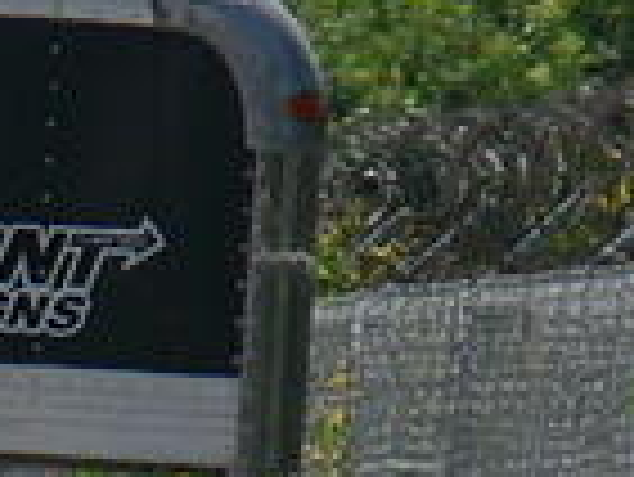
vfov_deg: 0.8
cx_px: -603
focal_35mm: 1964
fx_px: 36002
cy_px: 990
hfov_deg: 1.0
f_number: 4.6
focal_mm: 72
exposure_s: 1/500
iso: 80
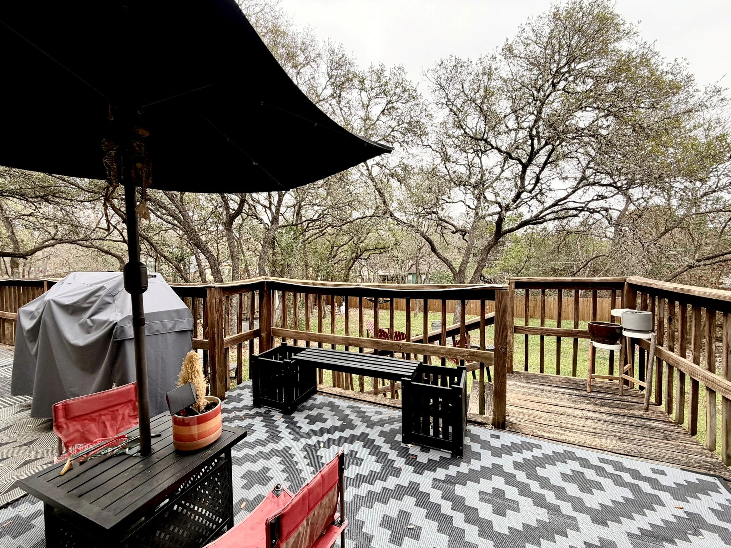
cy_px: 274
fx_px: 296
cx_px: 366
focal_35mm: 14
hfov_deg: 102.1
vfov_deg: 85.7
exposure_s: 1/132
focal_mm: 2.22
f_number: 2.2
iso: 40
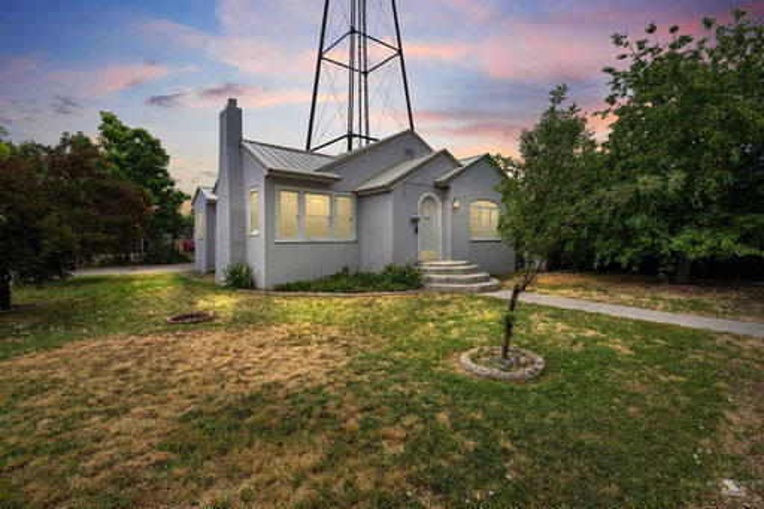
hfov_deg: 96.8
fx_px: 339
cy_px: 254
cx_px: 382
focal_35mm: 16
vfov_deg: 73.7
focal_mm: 16
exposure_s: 1/250
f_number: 8
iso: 200
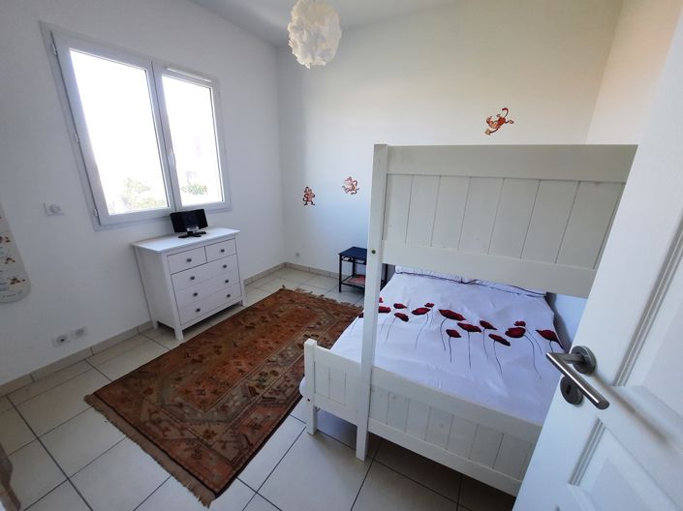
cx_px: 342
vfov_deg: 89.9
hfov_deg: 106.2
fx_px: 256
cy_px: 256
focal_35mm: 13
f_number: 2.2
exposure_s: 1/50
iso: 64
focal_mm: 1.74
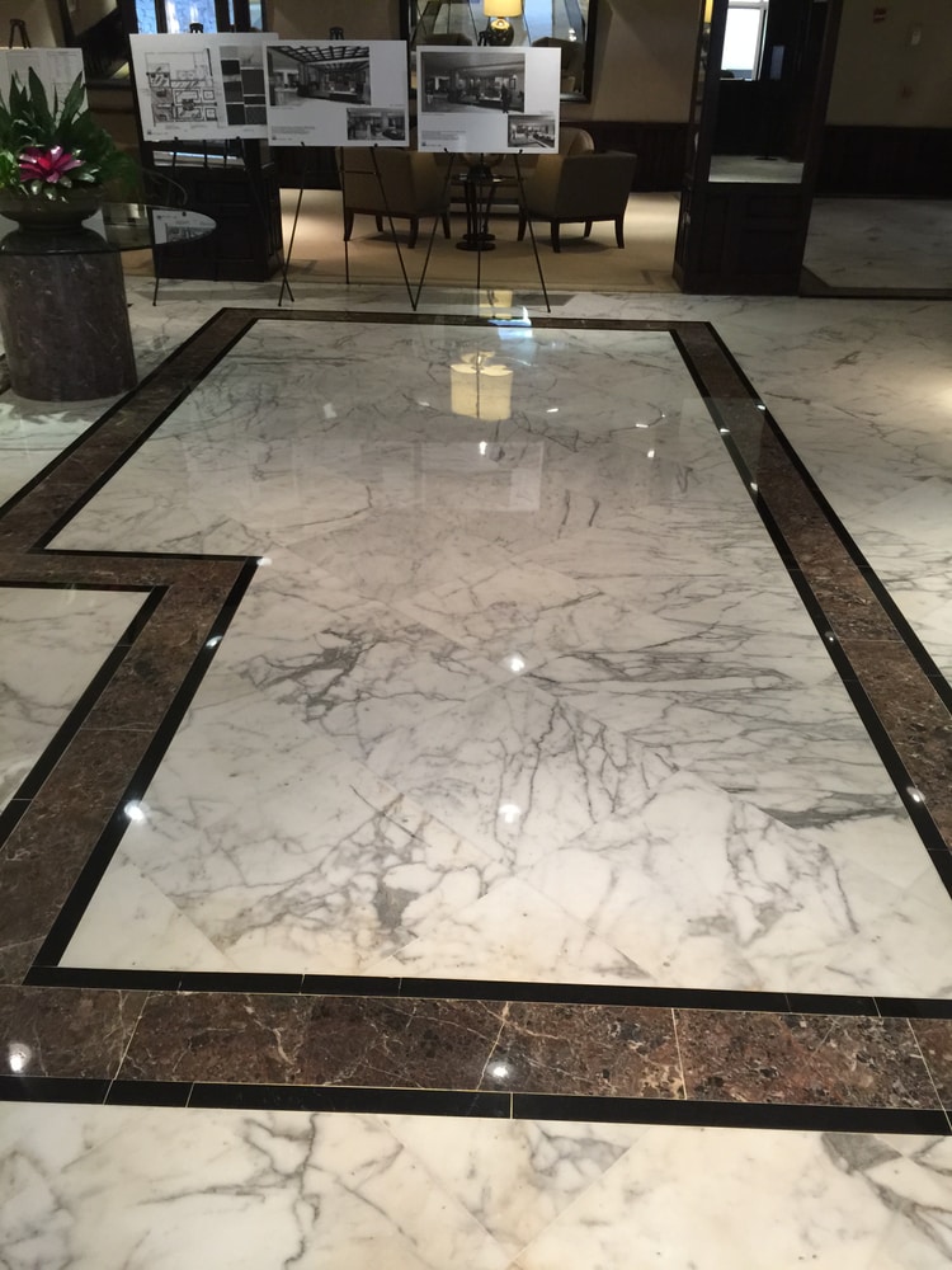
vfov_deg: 61.7
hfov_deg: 48.2
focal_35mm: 29
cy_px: 635
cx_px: 476
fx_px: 1063
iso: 80
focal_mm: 4.15
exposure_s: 1/15
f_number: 2.2
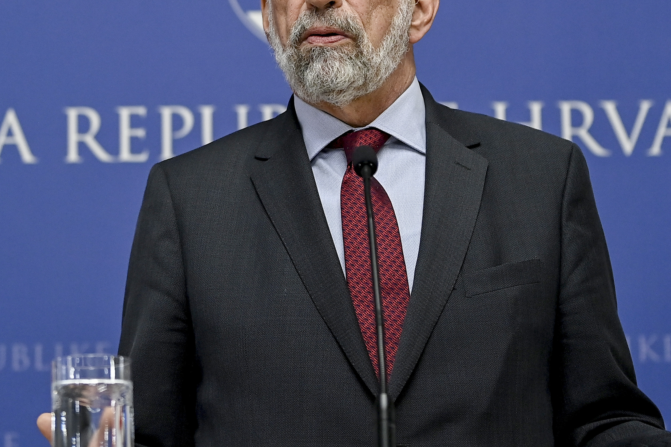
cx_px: 278
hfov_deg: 13.2
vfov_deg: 8.8
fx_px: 2888
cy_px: 102
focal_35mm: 155
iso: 1000
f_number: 2.8
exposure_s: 1/500
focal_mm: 70
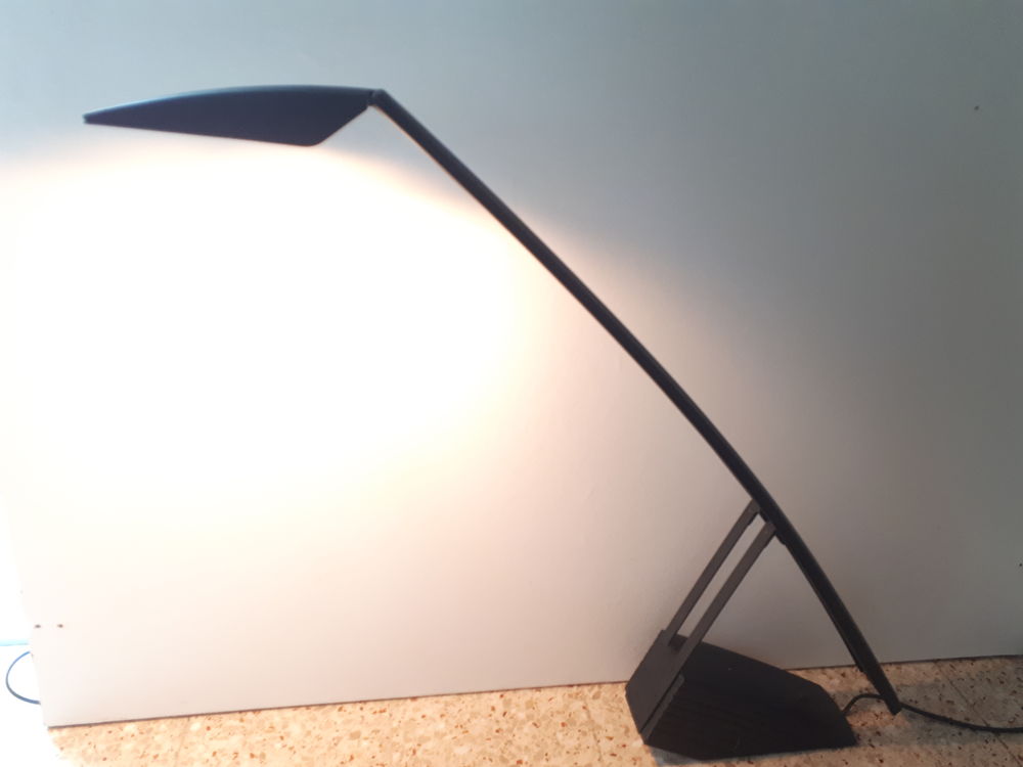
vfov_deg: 51.4
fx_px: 798
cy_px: 384
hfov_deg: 65.3
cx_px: 512
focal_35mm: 27
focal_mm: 3.6
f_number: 1.9
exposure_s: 1/25
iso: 200
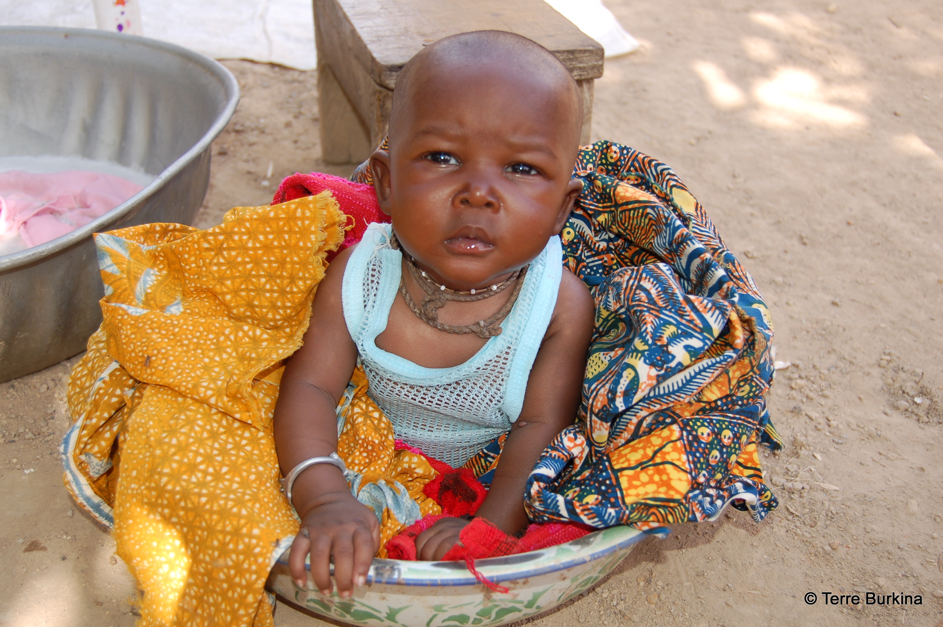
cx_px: 472
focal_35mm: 45
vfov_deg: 29.8
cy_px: 314
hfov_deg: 43.6
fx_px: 1178
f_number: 4.2
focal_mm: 30
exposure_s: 1/200
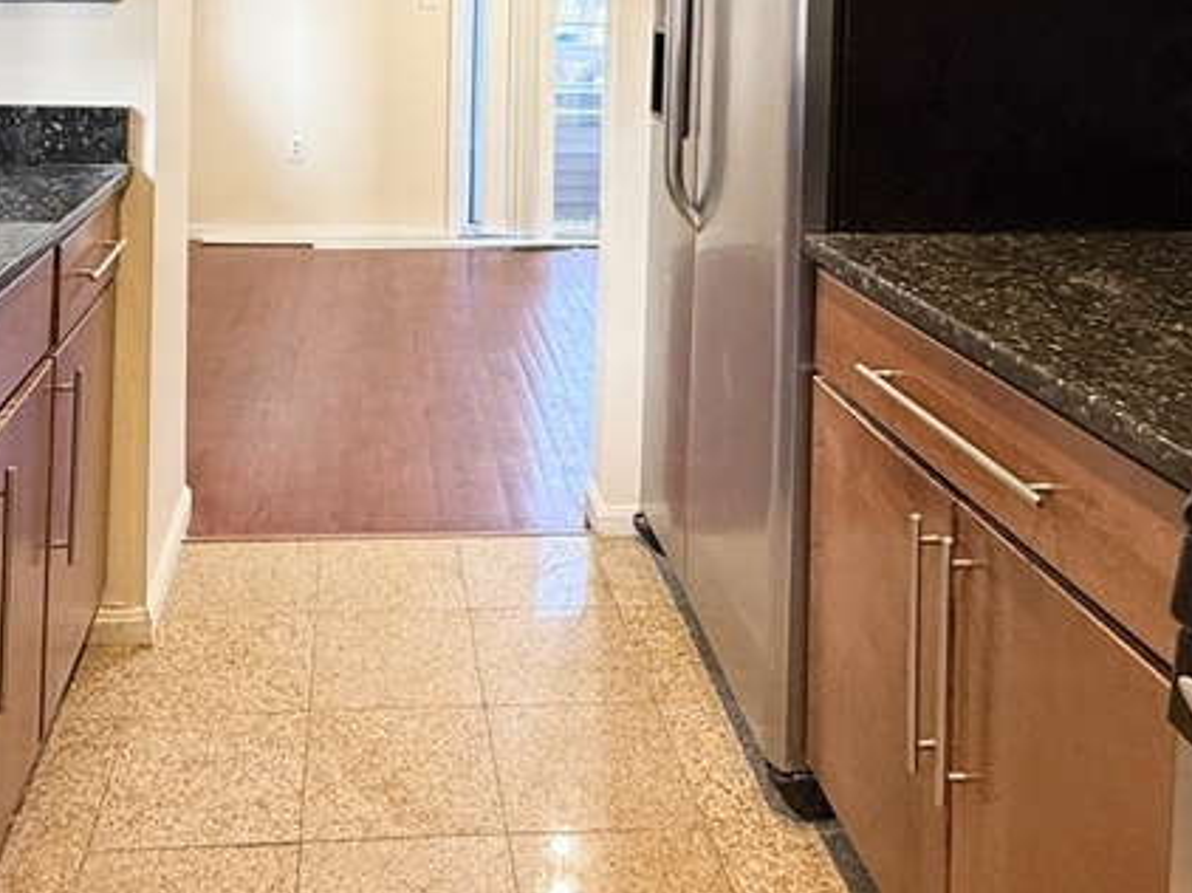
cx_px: 475
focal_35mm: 34
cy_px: -8
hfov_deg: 53.6
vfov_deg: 37.2
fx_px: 1170
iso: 160
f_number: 2.2
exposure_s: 1/60
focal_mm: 2.22
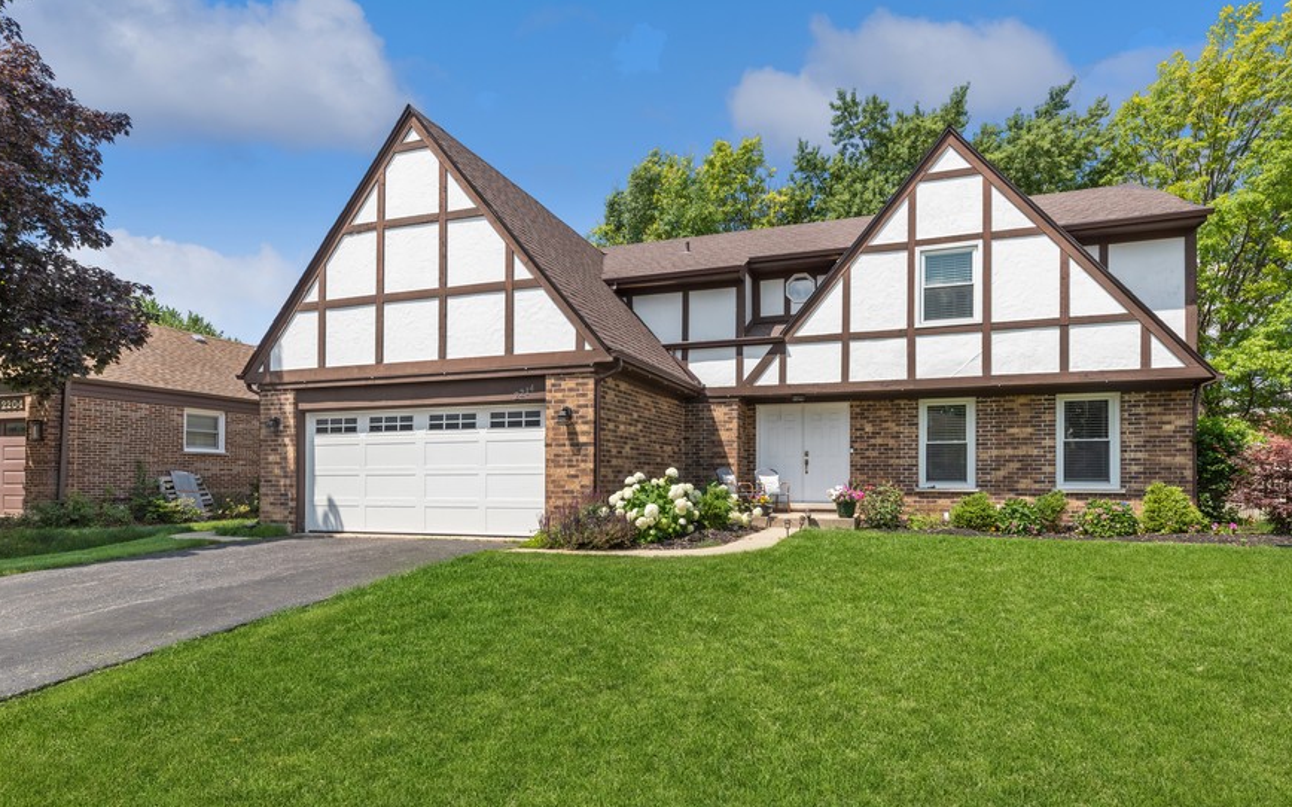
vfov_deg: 62.2
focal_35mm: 19
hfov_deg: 88.0
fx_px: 669
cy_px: 398
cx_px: 655
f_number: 9
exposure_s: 1/640
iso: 200
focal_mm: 18
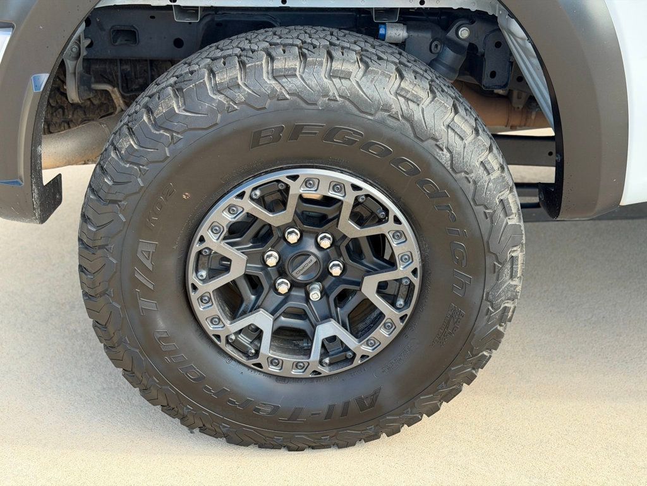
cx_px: 324
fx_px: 897
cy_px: 243
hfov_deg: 39.7
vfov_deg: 30.3
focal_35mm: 48
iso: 64
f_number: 1.78
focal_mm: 6.76
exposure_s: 1/261
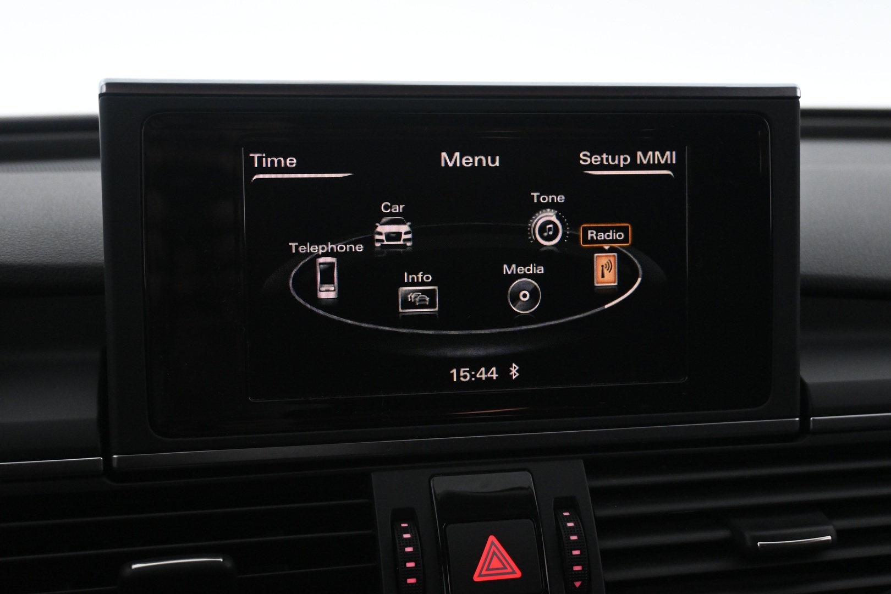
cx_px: 446
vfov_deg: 27.7
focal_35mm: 49
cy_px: 297
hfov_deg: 40.5
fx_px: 1206
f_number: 5
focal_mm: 32.5
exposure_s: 1/50
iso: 2500
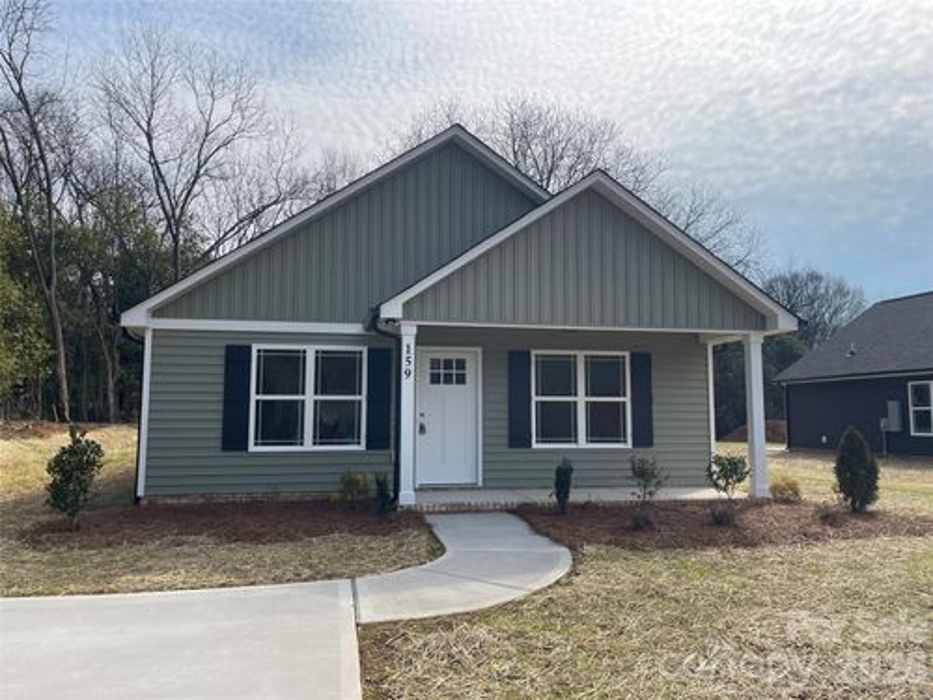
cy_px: 350
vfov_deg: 53.1
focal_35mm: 26
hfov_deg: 67.3
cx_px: 466
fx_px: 701
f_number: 1.6
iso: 32
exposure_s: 1/4049
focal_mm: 5.1
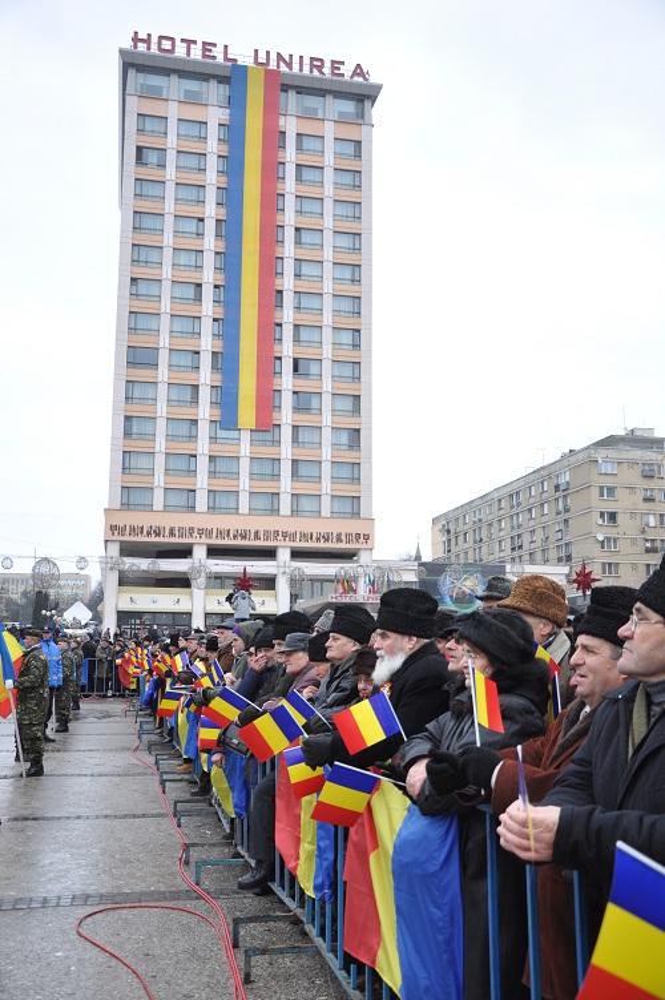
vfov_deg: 53.2
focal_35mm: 36
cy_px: 500
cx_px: 332
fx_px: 999
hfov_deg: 36.8
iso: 500
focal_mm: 24
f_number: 22
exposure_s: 1/640
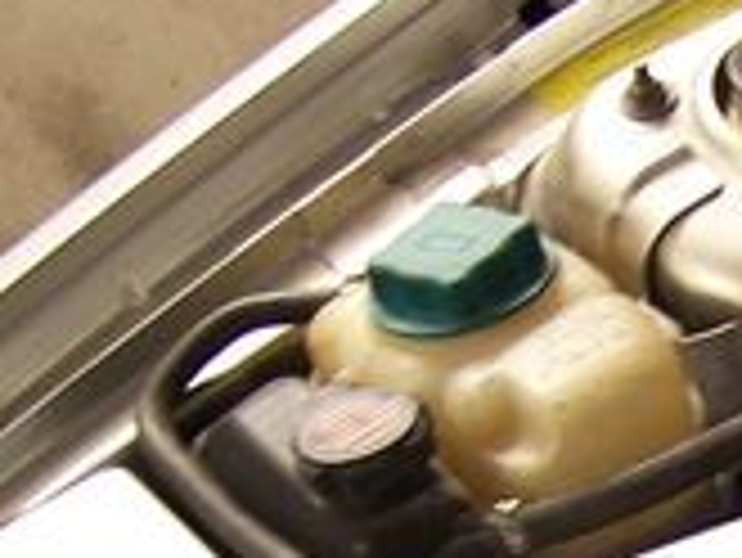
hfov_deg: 12.7
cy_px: 904
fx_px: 3153
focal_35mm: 147
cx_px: 1142
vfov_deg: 9.7
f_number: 2.8
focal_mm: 6.3
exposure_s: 1/8
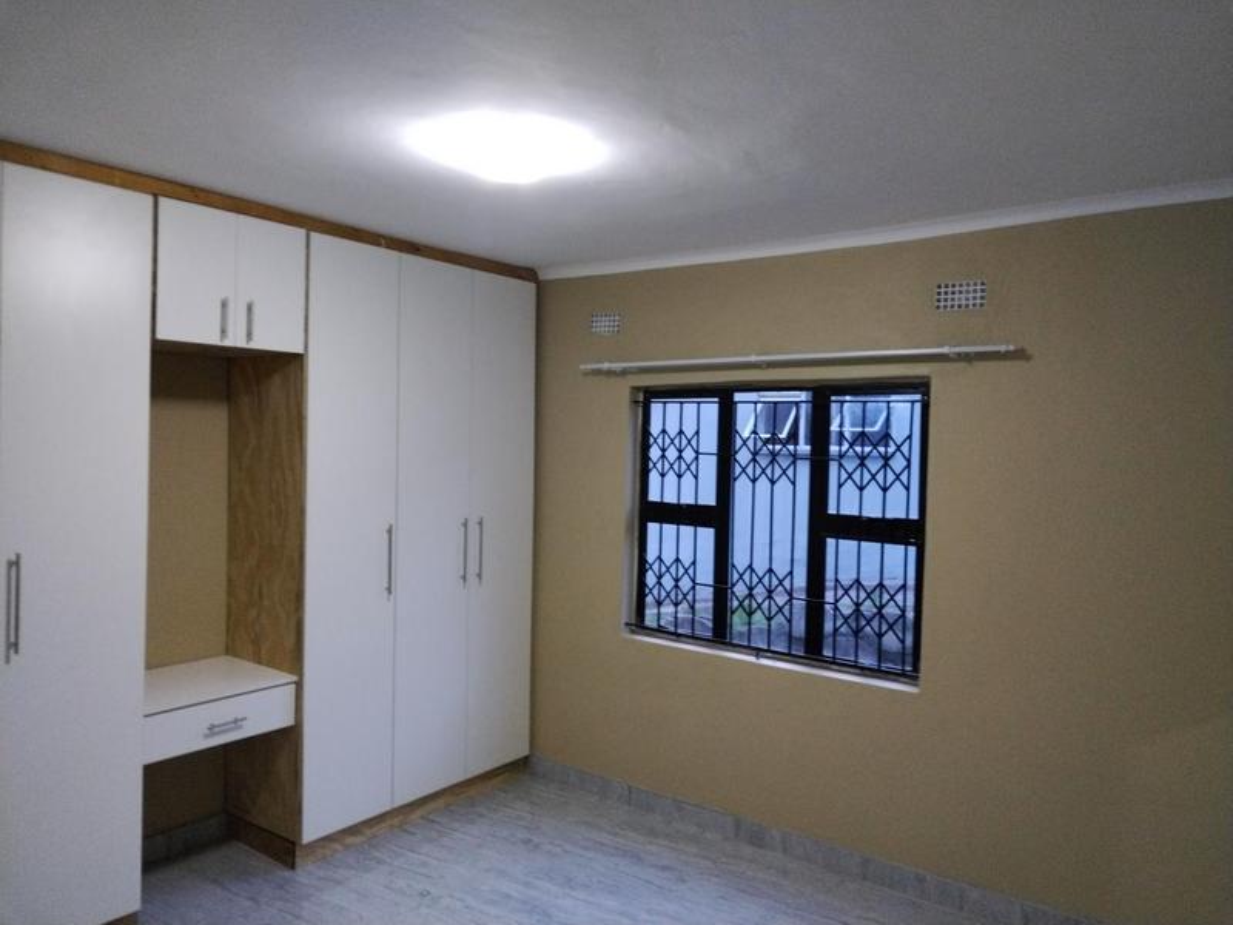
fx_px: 926
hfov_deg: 67.3
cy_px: 462
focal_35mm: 26
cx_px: 616
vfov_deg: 53.1
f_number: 1.8
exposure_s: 1/20
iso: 861
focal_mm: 4.75
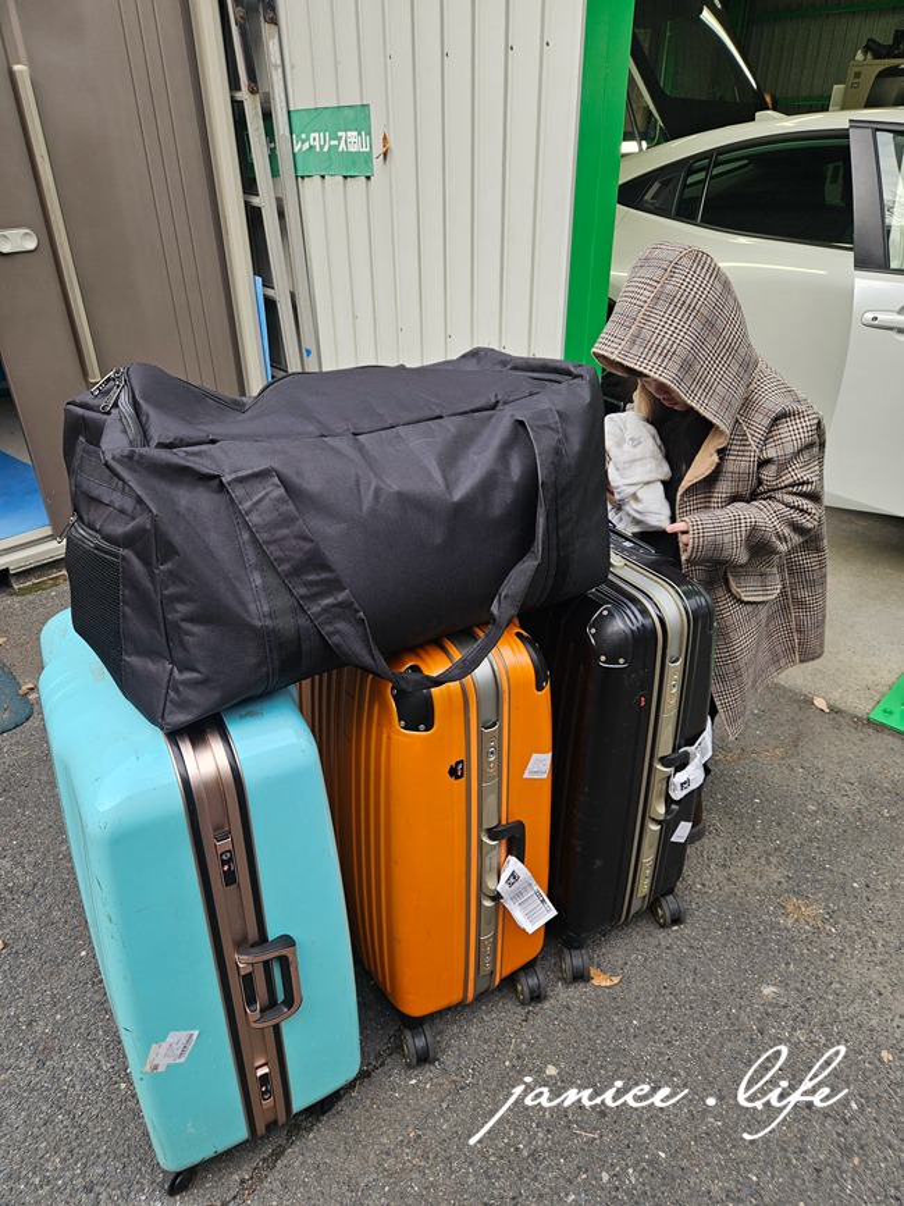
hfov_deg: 58.9
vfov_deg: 73.9
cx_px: 452
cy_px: 603
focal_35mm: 23
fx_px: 801
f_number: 1.8
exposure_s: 1/120
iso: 32
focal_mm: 5.4
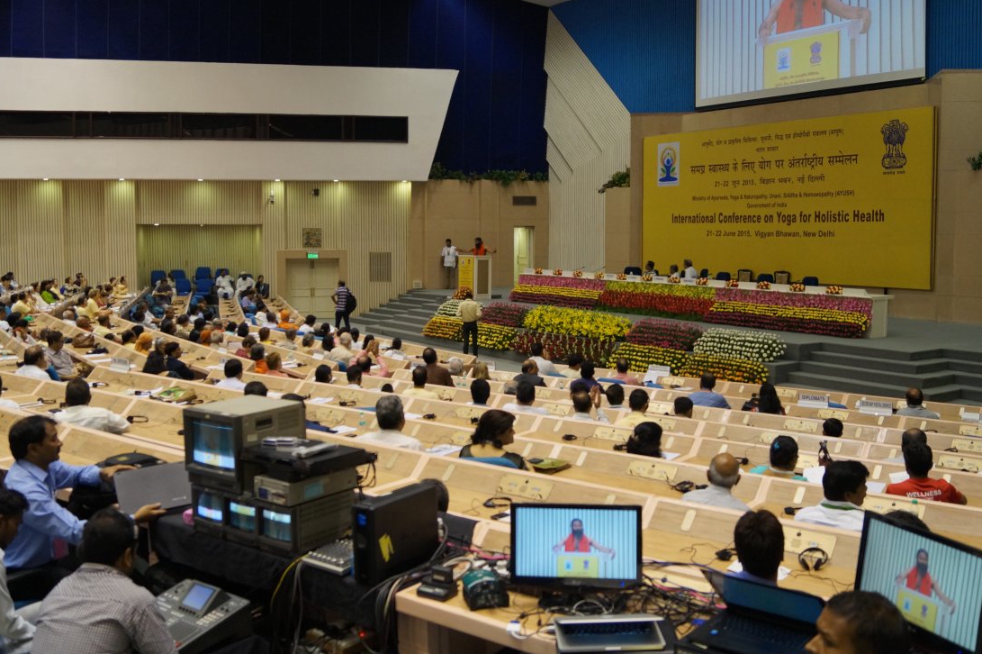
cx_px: 500
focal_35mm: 33
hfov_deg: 57.2
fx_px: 900
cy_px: 303
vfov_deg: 39.9
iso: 800
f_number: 4
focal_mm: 20
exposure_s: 1/160
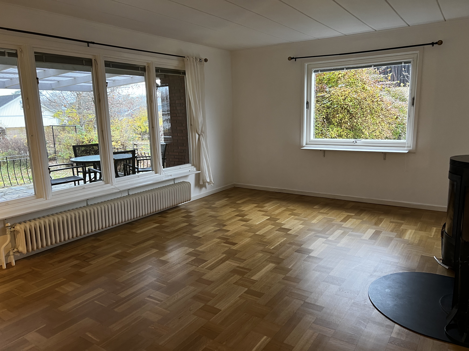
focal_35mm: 26
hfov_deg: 67.3
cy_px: 176
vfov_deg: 53.1
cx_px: 234
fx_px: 352
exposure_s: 1/50
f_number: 1.5
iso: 125
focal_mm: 5.7
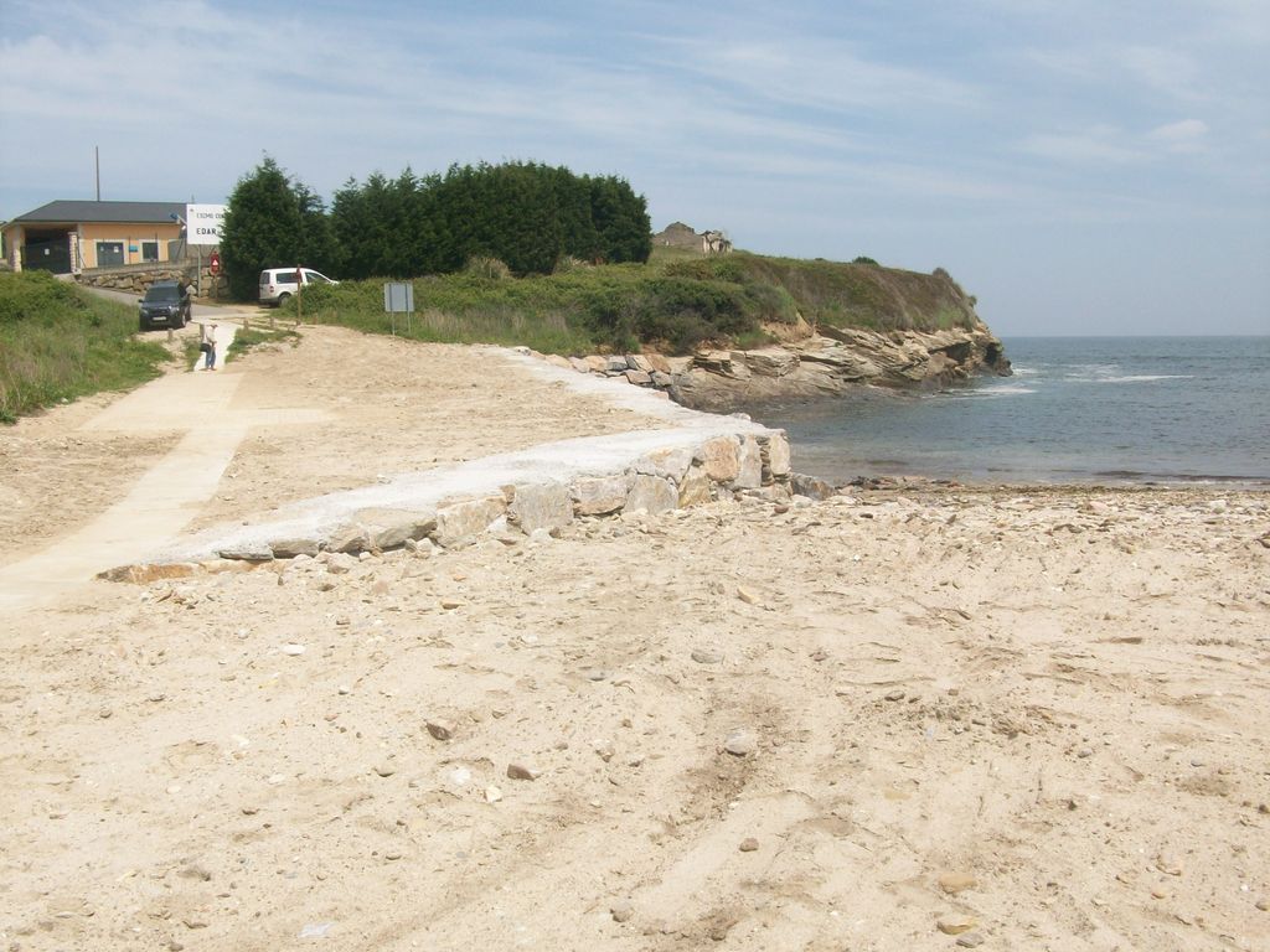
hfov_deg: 54.0
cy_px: 476
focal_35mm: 34
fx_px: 1247
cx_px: 635
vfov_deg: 41.8
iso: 64
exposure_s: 1/408
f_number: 5.5
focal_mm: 5.7
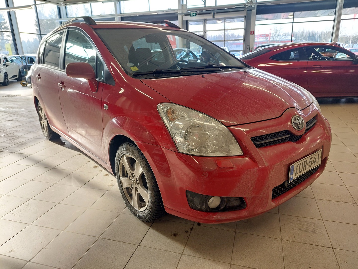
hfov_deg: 69.4
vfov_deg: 54.9
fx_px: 259
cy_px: 134
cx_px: 179
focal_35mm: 25
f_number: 1.8
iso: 64
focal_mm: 5.23
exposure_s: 1/100
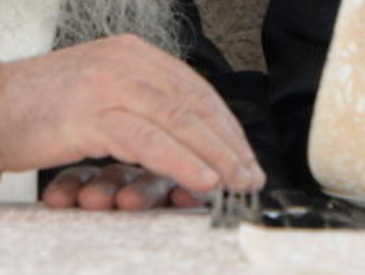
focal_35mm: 335
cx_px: 268
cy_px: -335
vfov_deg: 4.4
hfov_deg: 5.9
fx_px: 3534
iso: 5000
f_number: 5.6
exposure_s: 1/125
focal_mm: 55
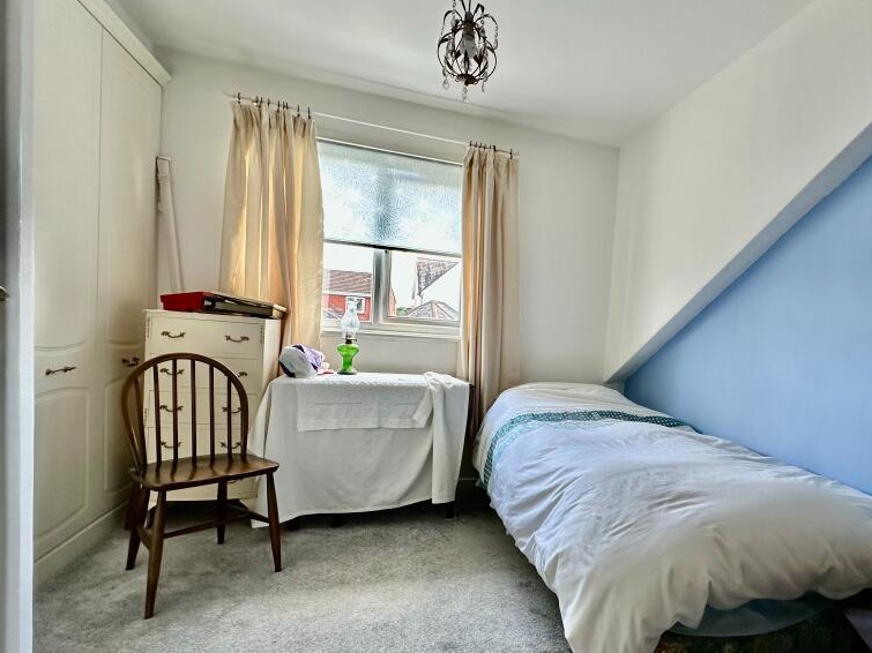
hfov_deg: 82.7
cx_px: 556
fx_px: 479
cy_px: 361
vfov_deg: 68.5
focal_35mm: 19
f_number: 2.2
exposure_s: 1/99
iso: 160
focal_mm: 2.22
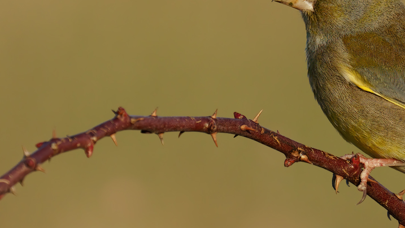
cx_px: 286
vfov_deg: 1.2
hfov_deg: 2.1
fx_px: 11295
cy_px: 86
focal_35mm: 1052
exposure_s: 1/1600
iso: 1250
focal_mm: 600
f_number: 10
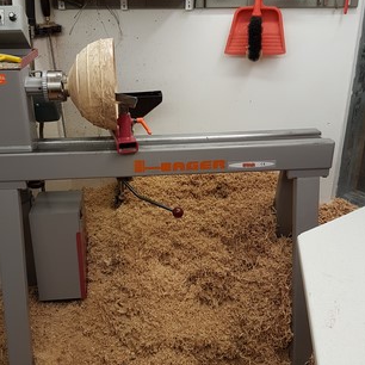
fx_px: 429
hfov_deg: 45.9
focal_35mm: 36
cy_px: 177
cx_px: 157
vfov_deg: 46.0
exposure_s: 1/50
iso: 64
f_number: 1.7
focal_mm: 4.2
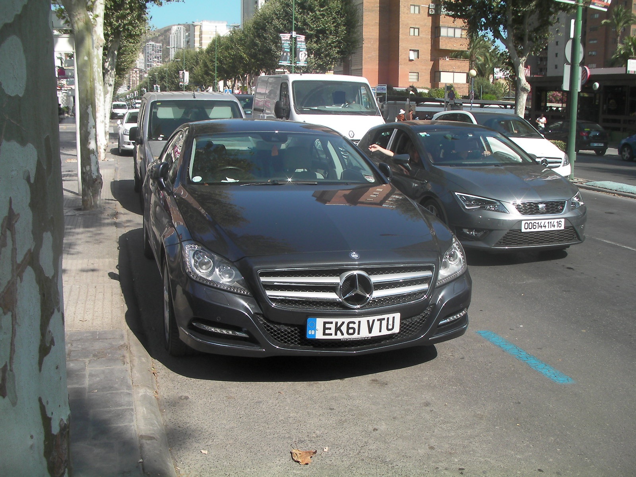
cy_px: 238
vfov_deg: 37.7
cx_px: 318
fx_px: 698
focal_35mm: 38
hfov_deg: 49.0
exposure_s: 1/300
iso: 50
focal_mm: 6.3
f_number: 4.7
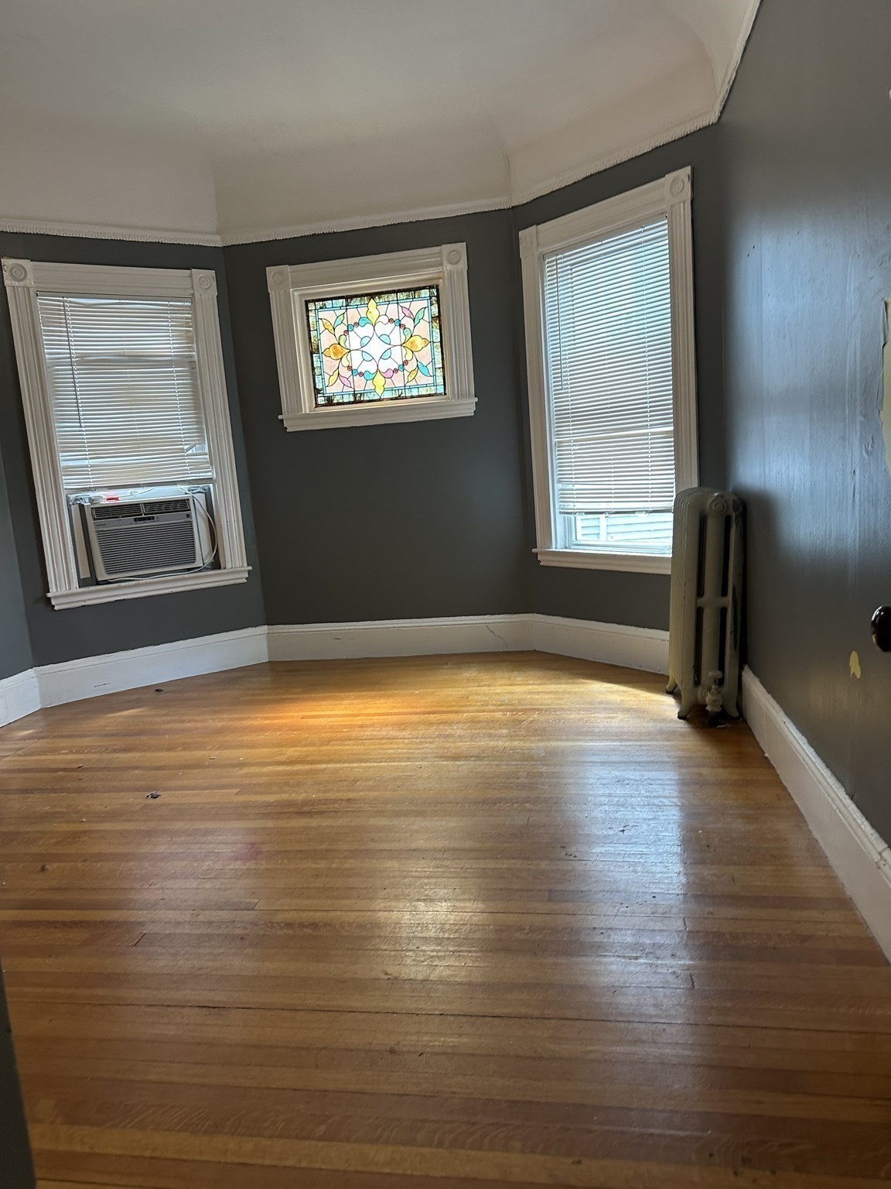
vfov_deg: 71.6
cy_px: 594
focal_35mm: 24
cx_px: 446
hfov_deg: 56.8
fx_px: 824
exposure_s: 1/60
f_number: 1.78
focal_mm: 6.86
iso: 200
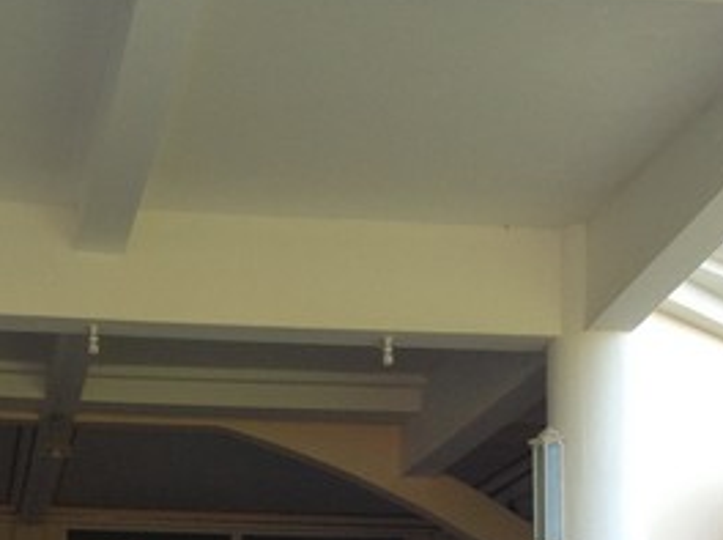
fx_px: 1668
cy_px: 617
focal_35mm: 80
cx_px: 126
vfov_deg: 17.6
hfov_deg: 24.0
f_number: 2.4
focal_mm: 3.3
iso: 40
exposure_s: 1/120
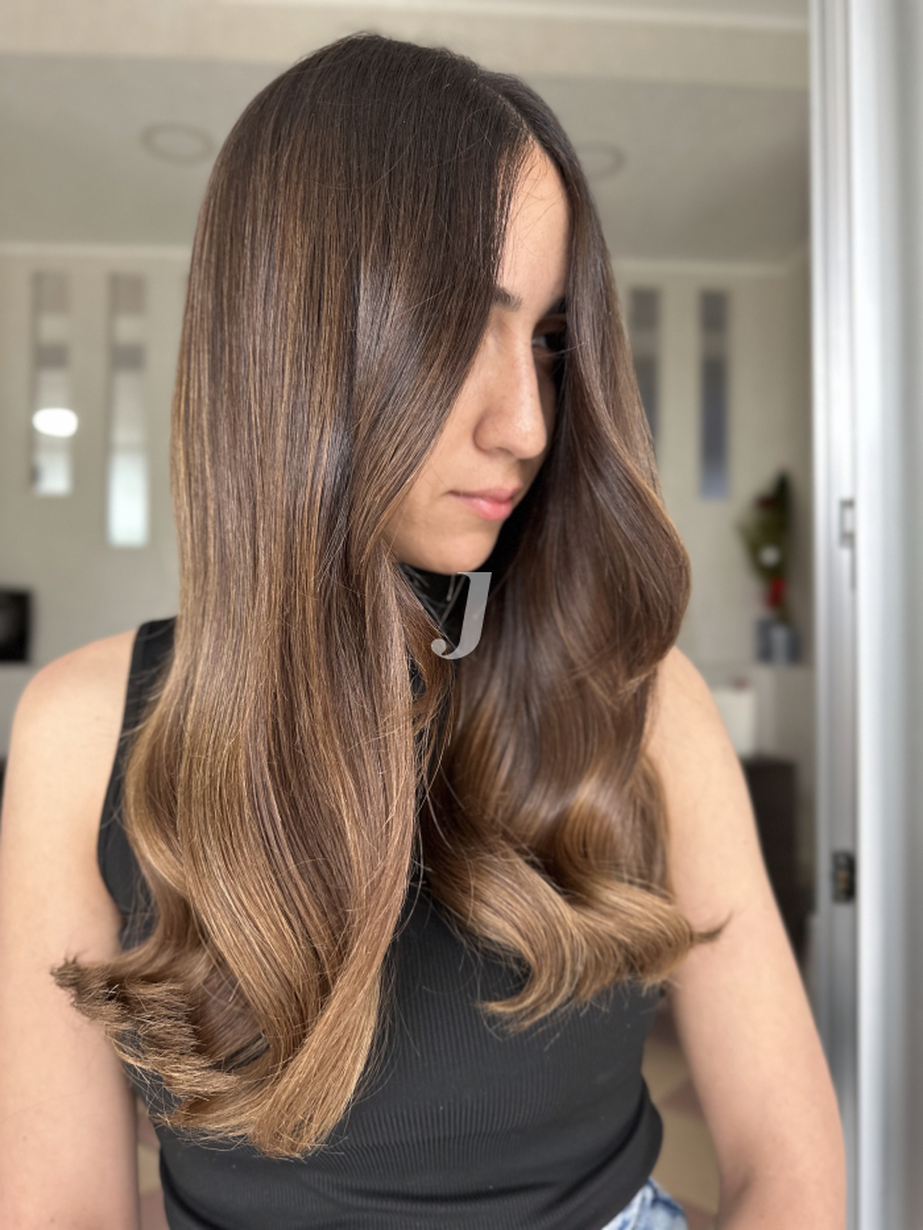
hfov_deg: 56.8
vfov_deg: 71.6
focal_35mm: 24
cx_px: 462
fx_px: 853
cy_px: 615
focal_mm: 6.86
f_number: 1.78
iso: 250
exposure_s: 1/60
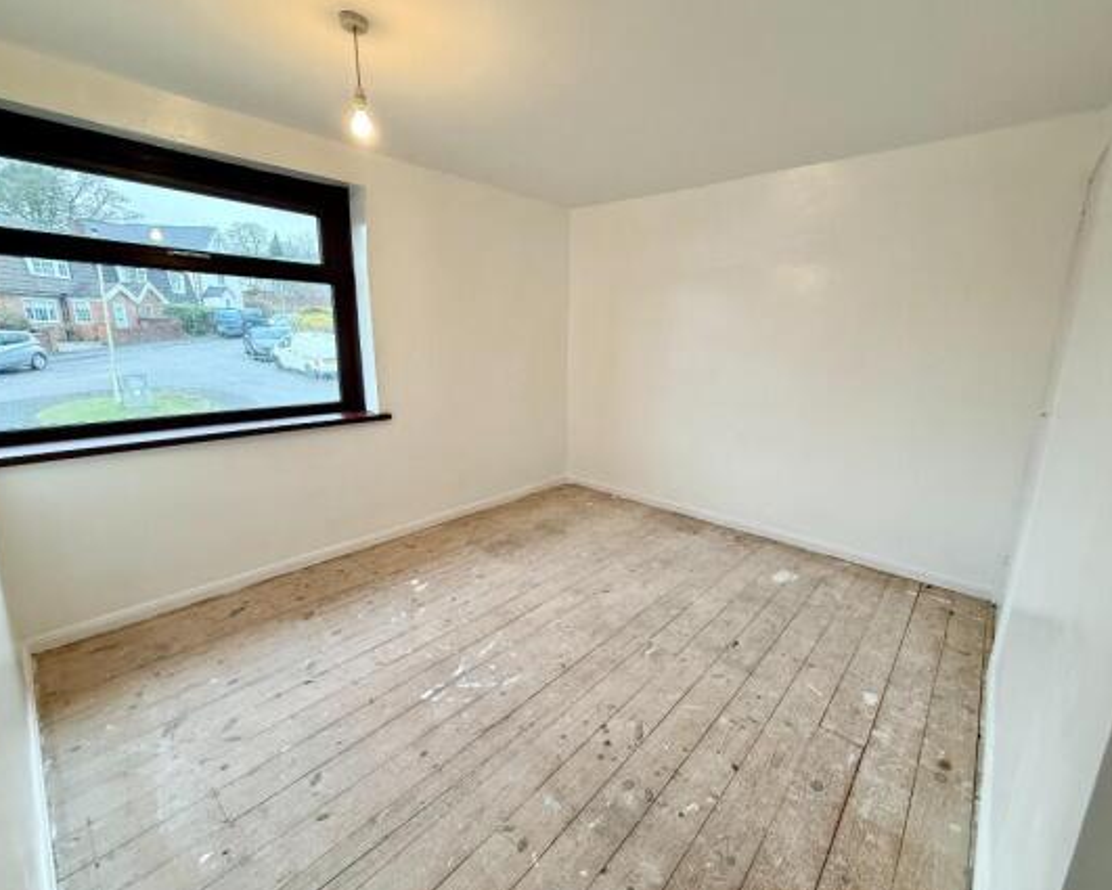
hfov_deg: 96.7
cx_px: 583
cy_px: 441
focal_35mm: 15
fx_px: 494
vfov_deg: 84.1
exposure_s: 1/100
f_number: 2.2
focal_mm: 2.22
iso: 200
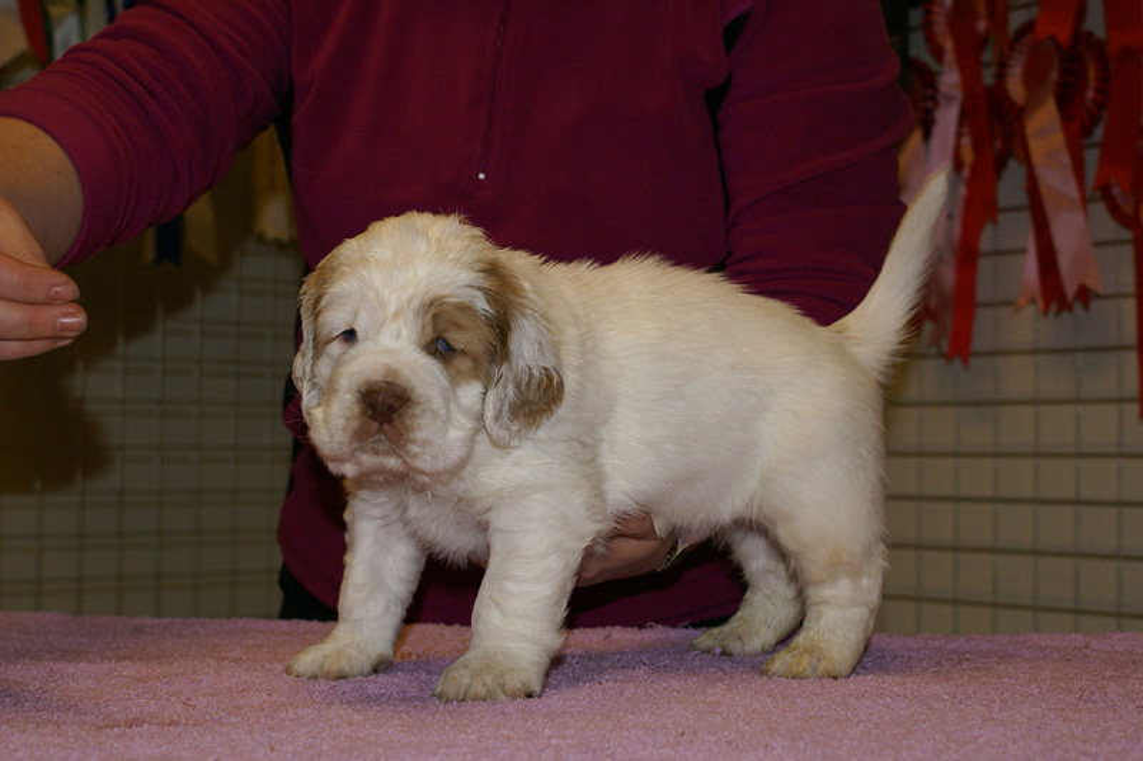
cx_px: 572
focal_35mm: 60
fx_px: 1904
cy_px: 380
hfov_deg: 33.4
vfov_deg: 22.6
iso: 400
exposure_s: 1/60
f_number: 5.6
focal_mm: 40
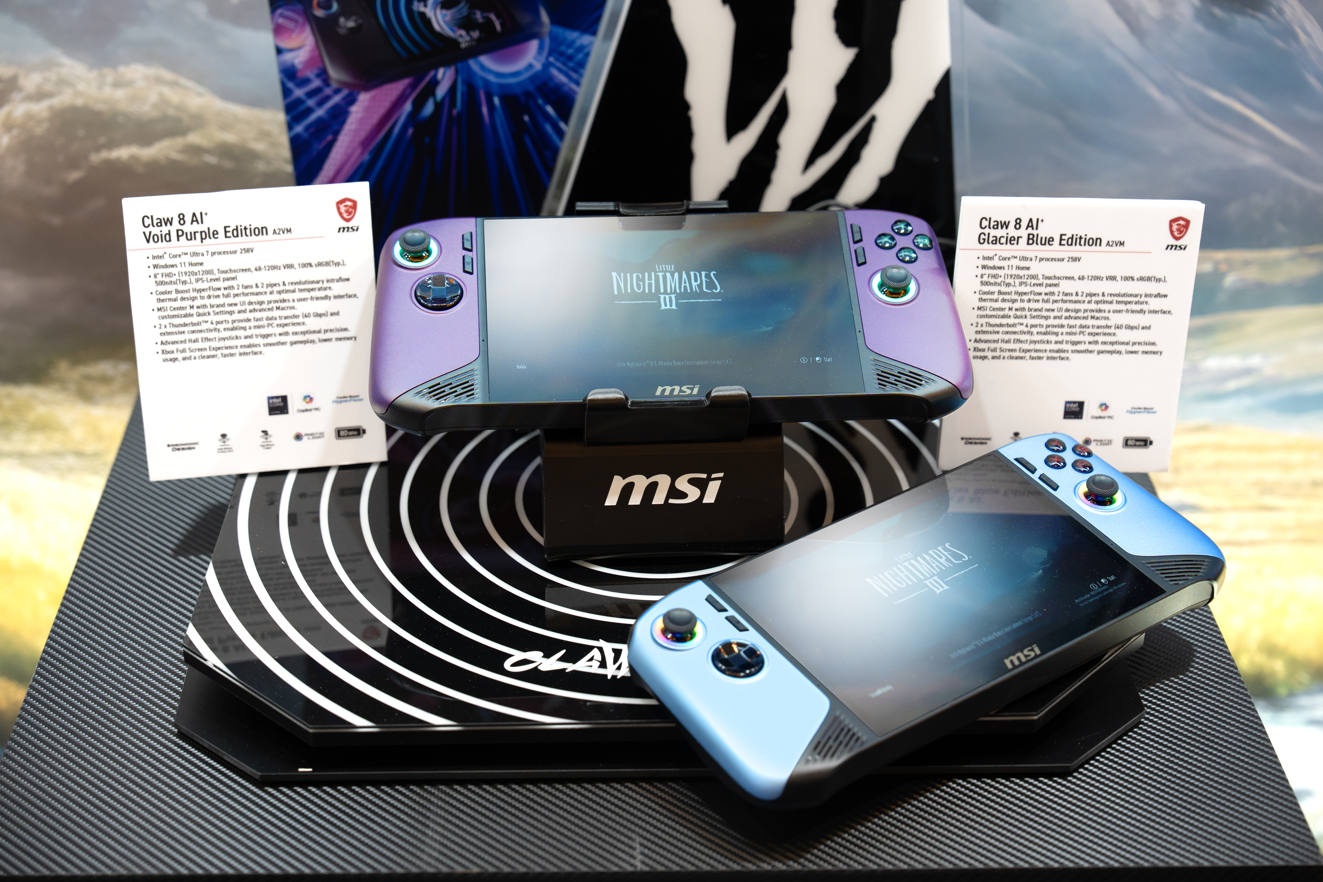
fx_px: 2389
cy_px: 441
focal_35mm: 65
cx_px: 662
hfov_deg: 31.0
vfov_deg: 20.9
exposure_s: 1/80
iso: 640
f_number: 4
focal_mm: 65
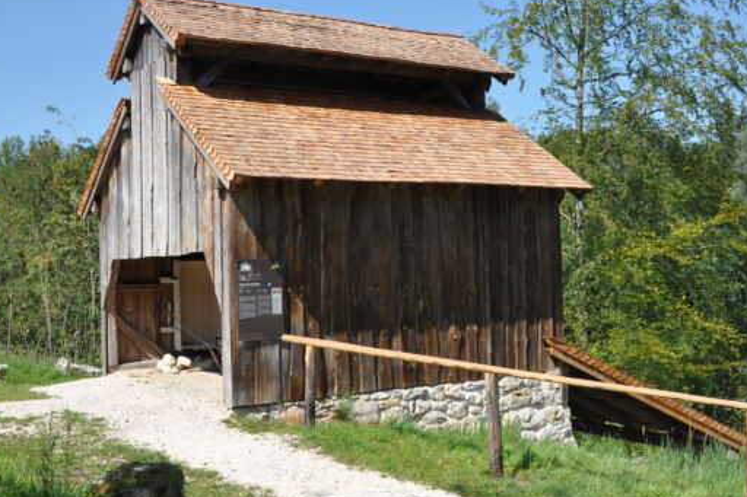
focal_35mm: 45
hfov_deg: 43.4
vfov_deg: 29.8
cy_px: 220
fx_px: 933
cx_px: 449
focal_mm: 24
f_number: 8
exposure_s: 1/400
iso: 200
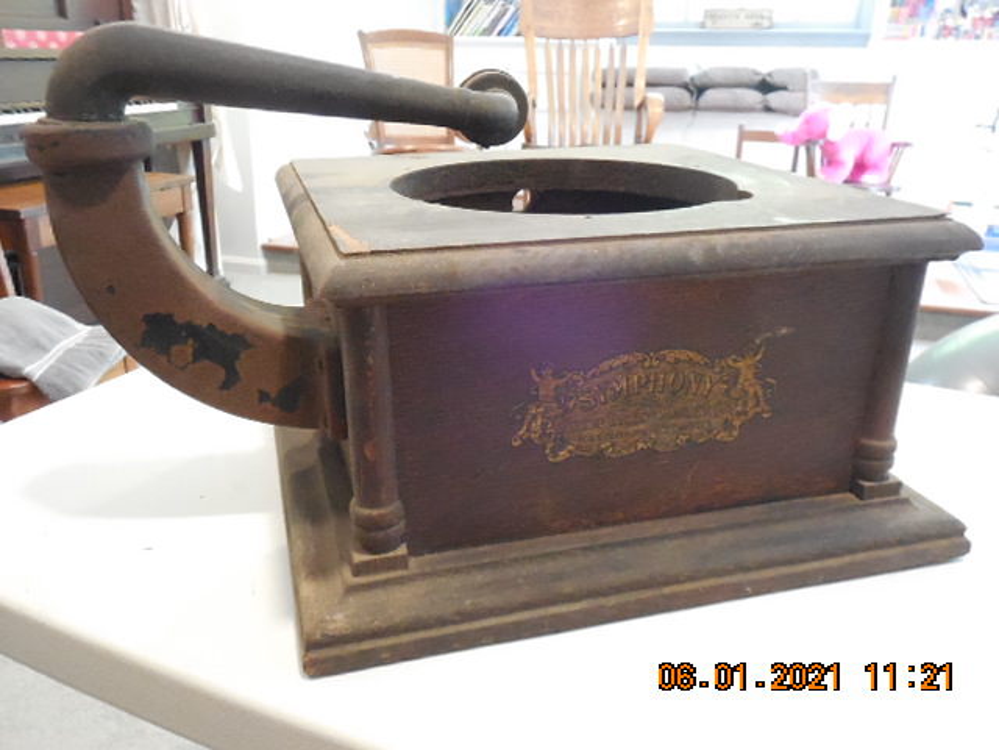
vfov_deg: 48.2
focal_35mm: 29
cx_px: 500
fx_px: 837
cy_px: 375
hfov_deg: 61.7
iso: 1600
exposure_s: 1/15
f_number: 4
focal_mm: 5.2
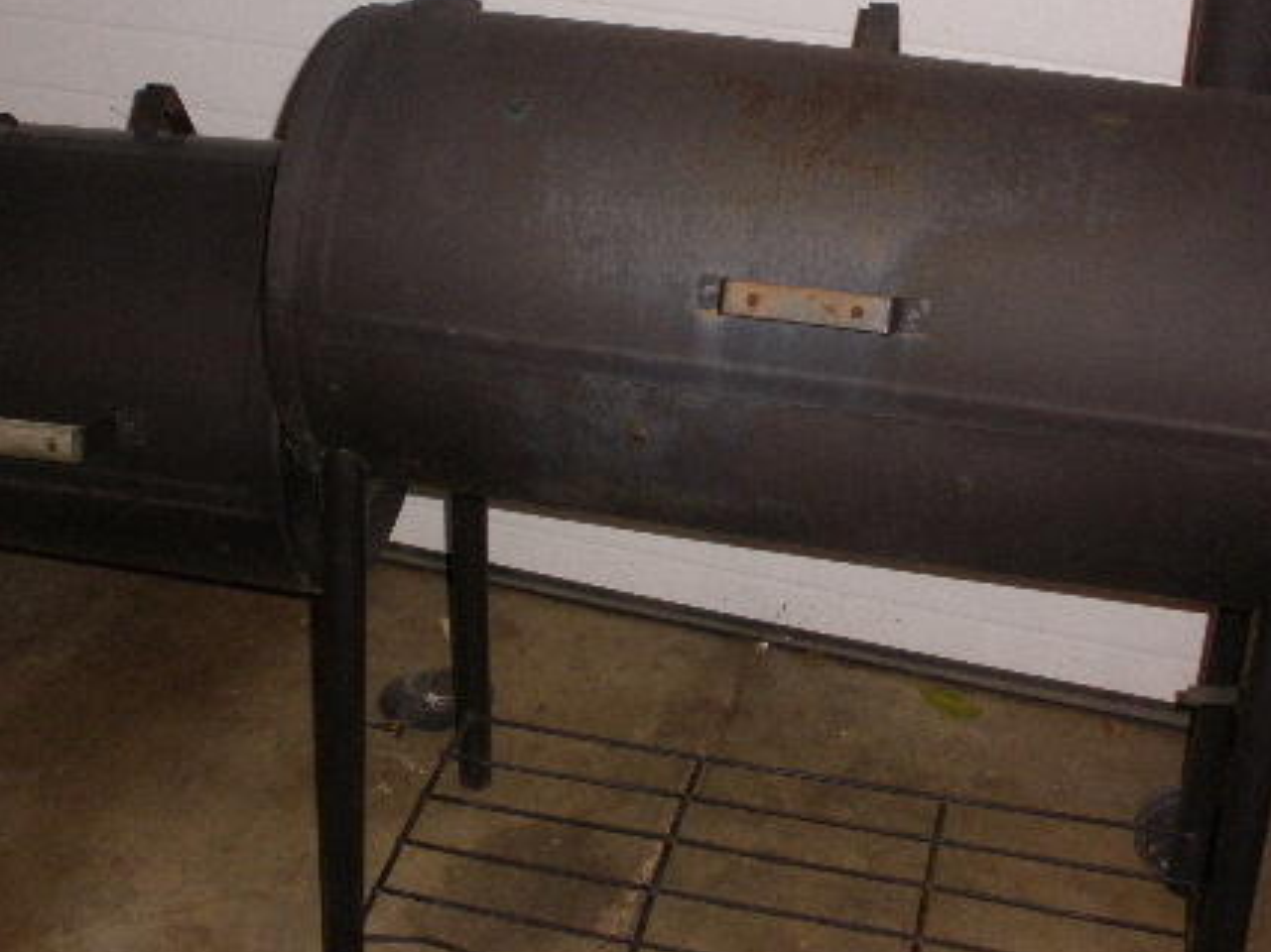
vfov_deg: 26.8
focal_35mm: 54
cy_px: 309
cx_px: 658
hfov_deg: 35.5
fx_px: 1982
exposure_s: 1/30
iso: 250
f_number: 3.5
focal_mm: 6.3
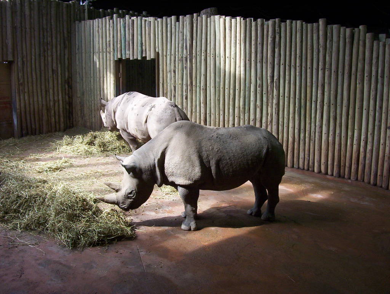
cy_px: 147
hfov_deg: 43.8
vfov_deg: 33.7
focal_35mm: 43
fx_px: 486
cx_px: 195
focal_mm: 5.77
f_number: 2.73
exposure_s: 1/88.4
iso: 100
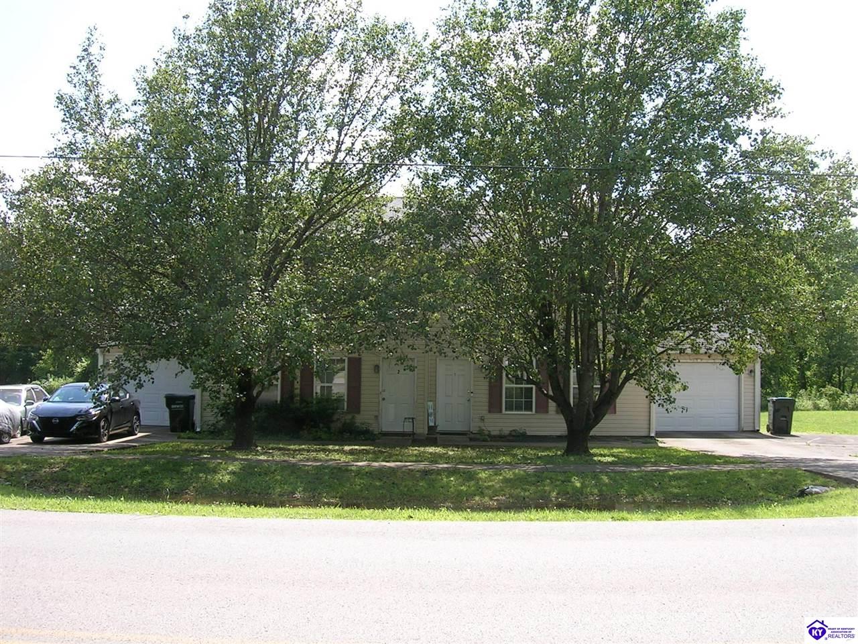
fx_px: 868
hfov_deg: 52.6
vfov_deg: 40.7
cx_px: 429
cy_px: 322
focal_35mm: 35
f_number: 4.8
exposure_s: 1/172
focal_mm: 5.4
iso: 50
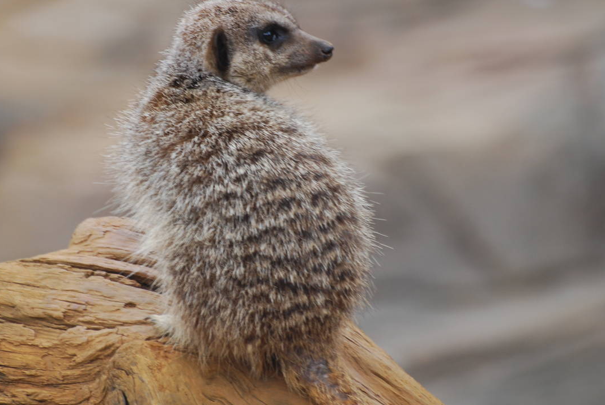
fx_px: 11341
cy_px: 149
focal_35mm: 674
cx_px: 229
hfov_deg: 3.1
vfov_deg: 2.0
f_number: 5.6
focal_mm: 300
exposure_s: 1/125
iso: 200
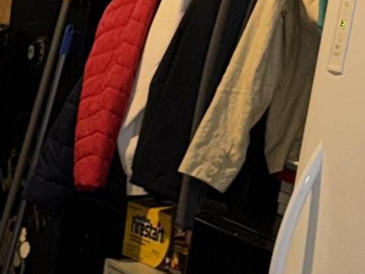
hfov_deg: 11.4
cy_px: 411
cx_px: -481
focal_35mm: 146
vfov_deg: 9.9
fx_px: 1540
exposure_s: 1/15
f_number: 1.78
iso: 64
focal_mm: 6.76
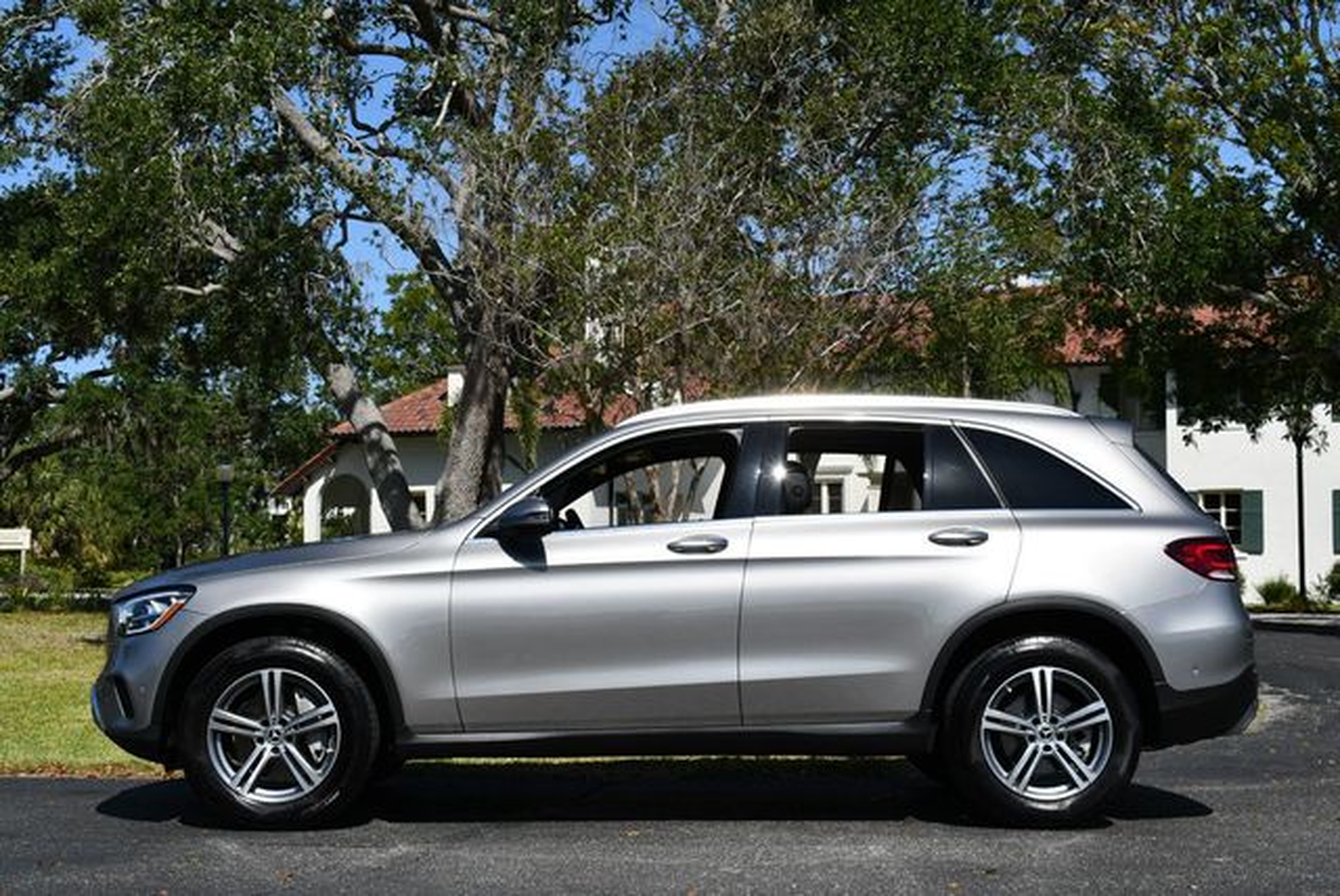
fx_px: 2012
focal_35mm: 54
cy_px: 448
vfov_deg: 25.1
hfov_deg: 36.8
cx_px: 670
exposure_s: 1/400
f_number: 10
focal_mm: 27
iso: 100
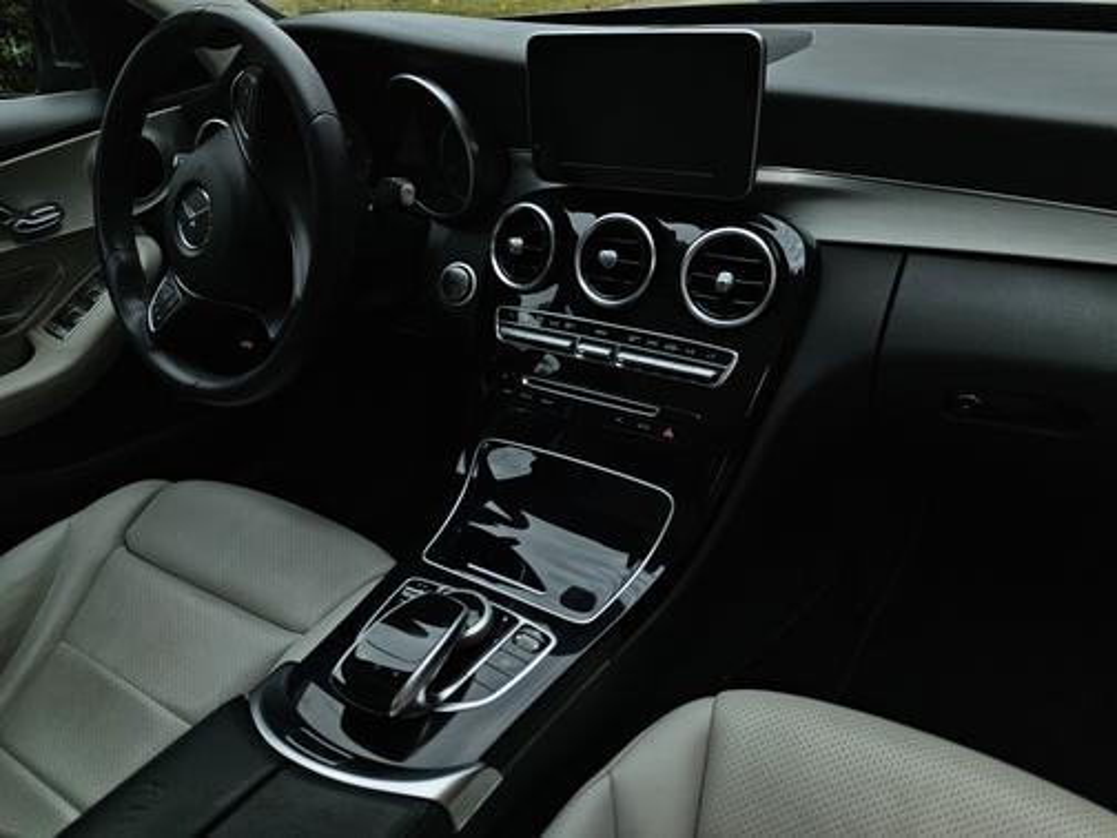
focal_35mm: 23
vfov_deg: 58.9
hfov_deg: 73.9
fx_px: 742
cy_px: 419
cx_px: 558
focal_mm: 6.3
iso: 10
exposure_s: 1/245
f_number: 1.7
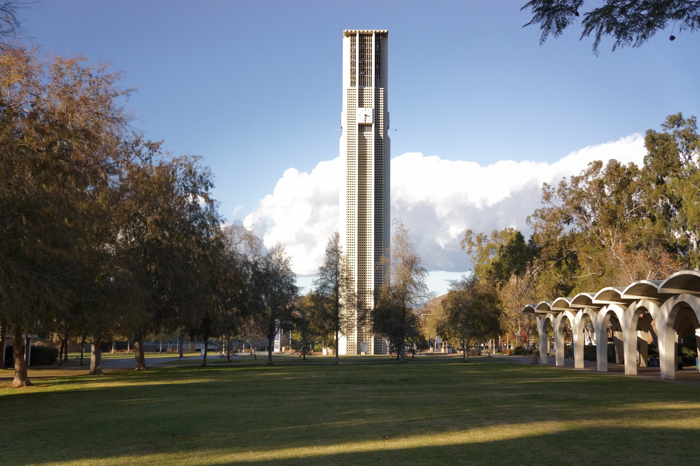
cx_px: 350
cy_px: 233
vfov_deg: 28.1
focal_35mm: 48
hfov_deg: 41.1
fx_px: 933
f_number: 4.5
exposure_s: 1/4000
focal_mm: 32
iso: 1600
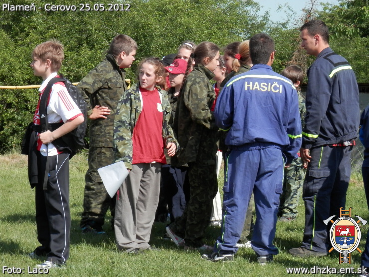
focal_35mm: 116
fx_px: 1237
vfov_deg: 12.8
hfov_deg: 17.0
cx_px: 184
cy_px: 138
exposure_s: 1/320
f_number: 5.2
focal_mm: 20.9
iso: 80
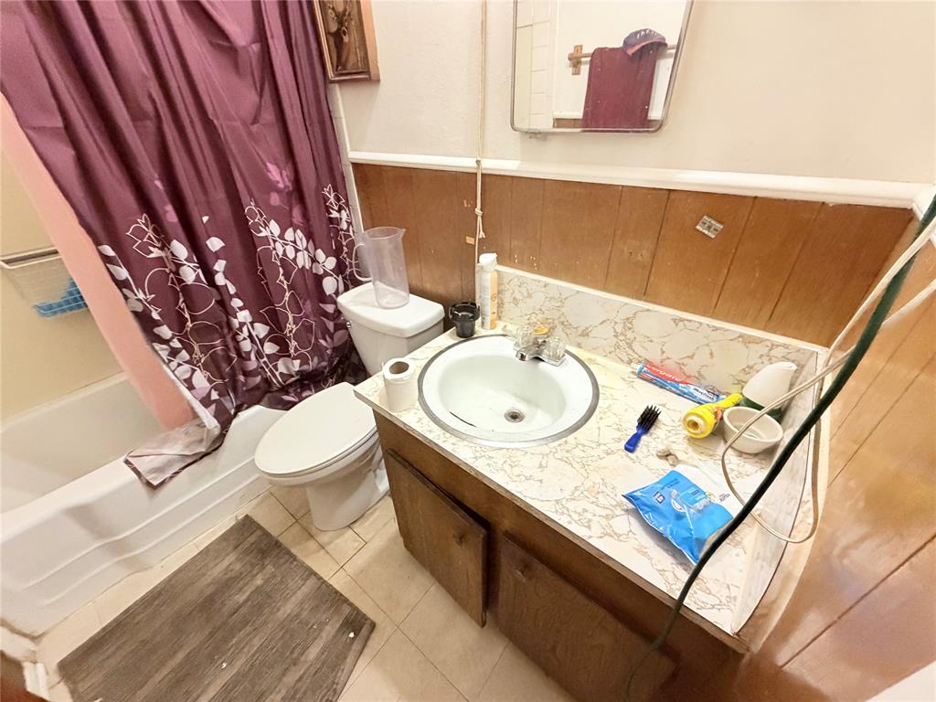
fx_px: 379
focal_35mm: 14
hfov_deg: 102.1
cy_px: 351
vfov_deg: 85.7
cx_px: 468
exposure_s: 1/60
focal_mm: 2.22
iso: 500
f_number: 2.2
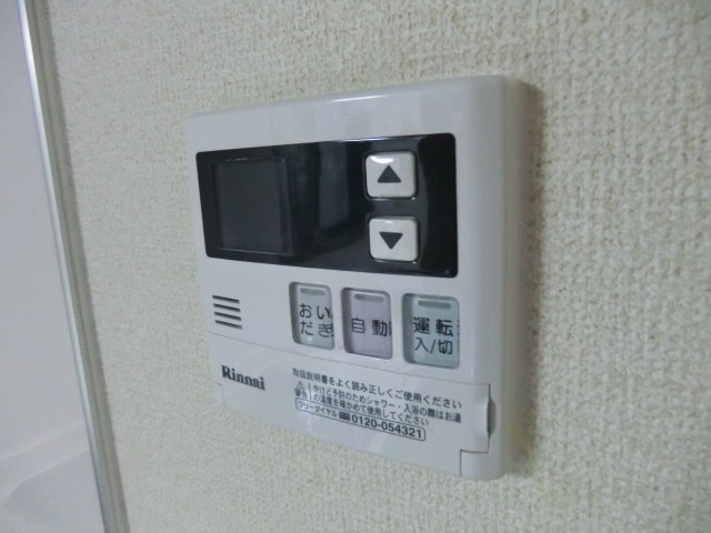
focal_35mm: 24
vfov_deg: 56.8
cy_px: 266
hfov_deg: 71.6
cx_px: 356
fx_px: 493
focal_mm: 4.3
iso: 800
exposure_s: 1/25
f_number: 3.2
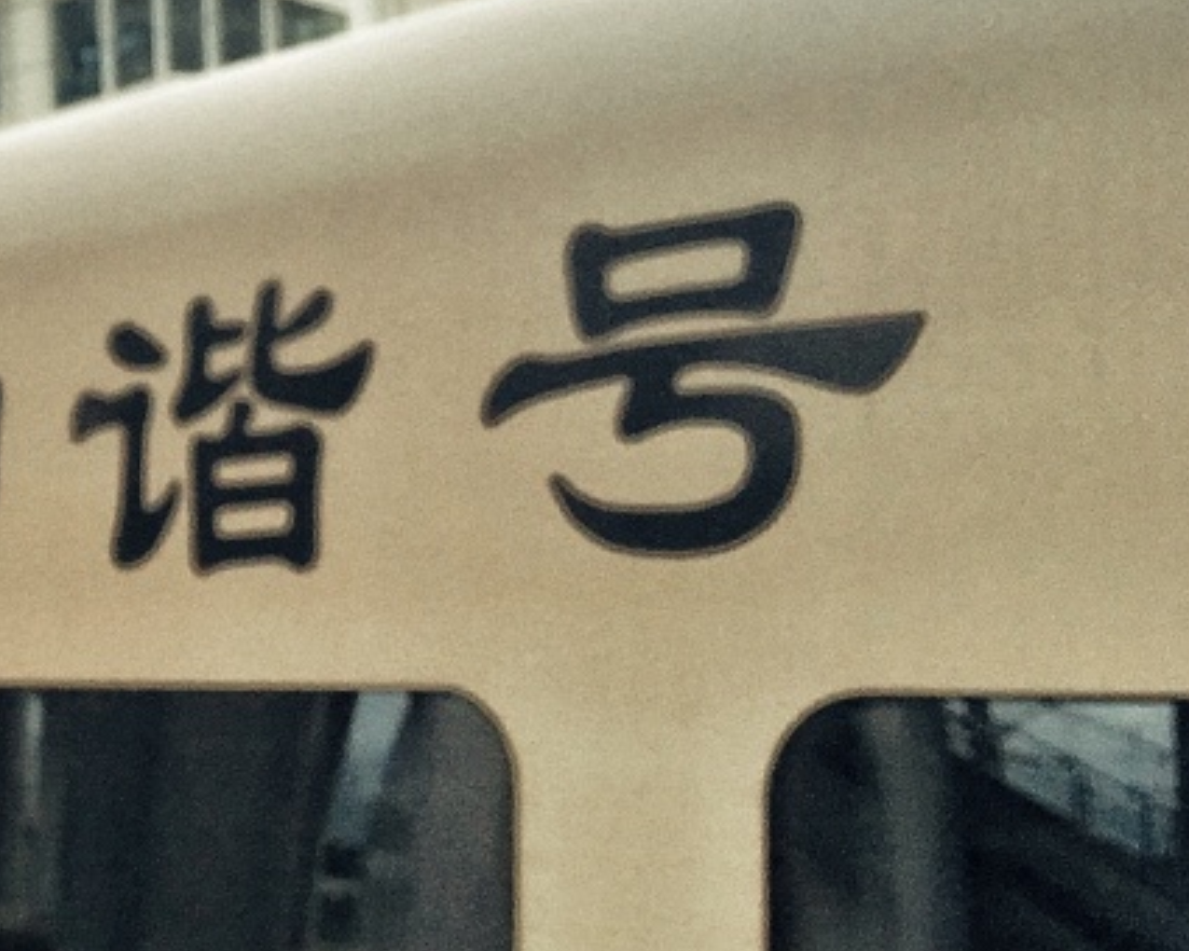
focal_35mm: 80
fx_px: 2815
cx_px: -392
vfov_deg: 19.2
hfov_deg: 21.4
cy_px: 557
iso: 25
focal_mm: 4.15
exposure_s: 1/519
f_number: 2.2
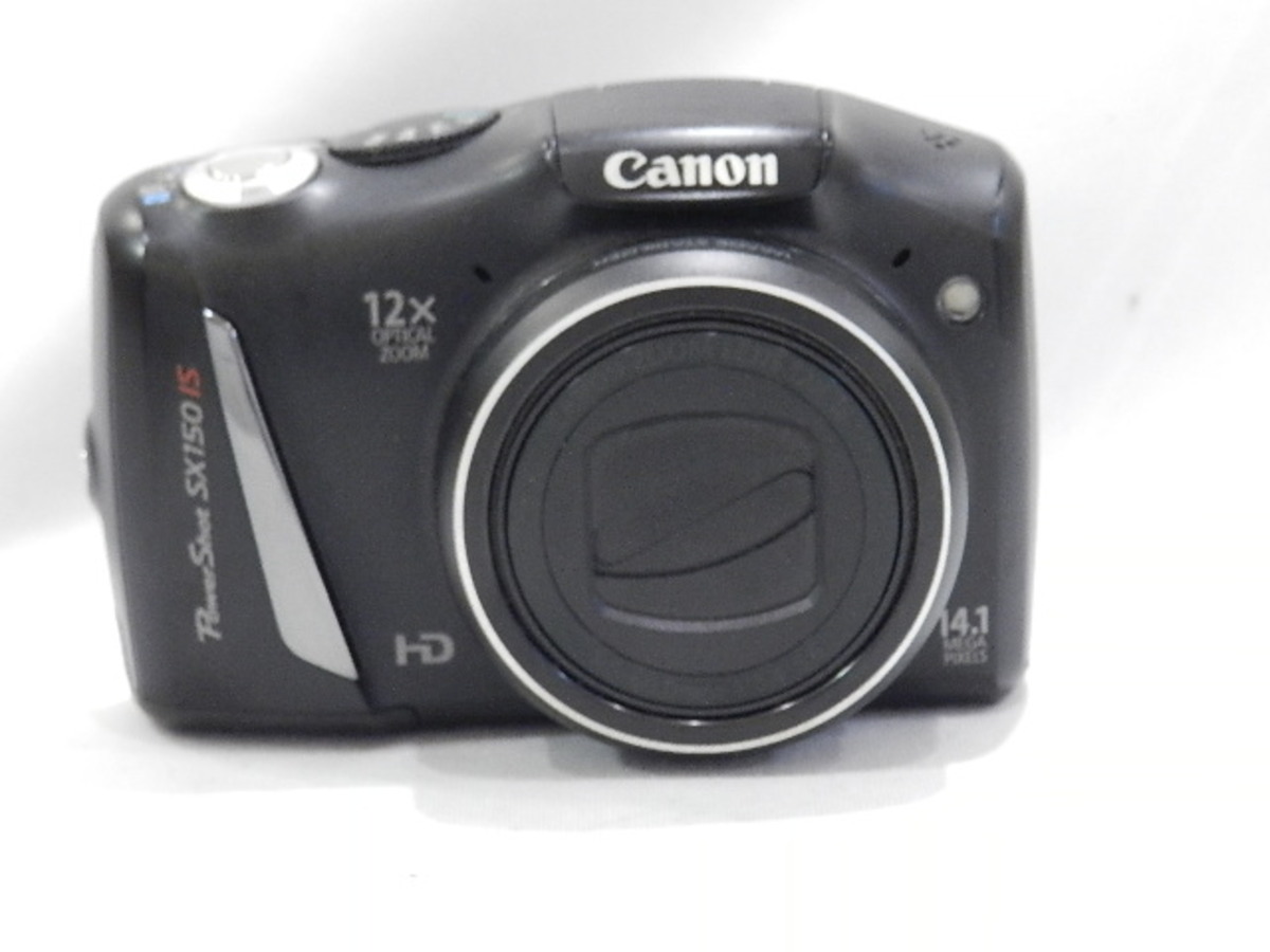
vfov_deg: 17.6
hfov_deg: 23.3
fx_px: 3082
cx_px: 635
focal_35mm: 84
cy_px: 476
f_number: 4.4
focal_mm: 14.9
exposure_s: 1/25
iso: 800
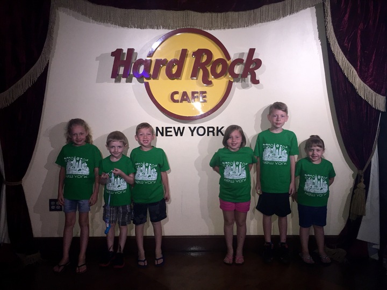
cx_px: 194
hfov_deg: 61.7
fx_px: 324
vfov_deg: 48.2
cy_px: 145
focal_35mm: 29
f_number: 2.2
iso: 125
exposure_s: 1/30
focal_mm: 4.15
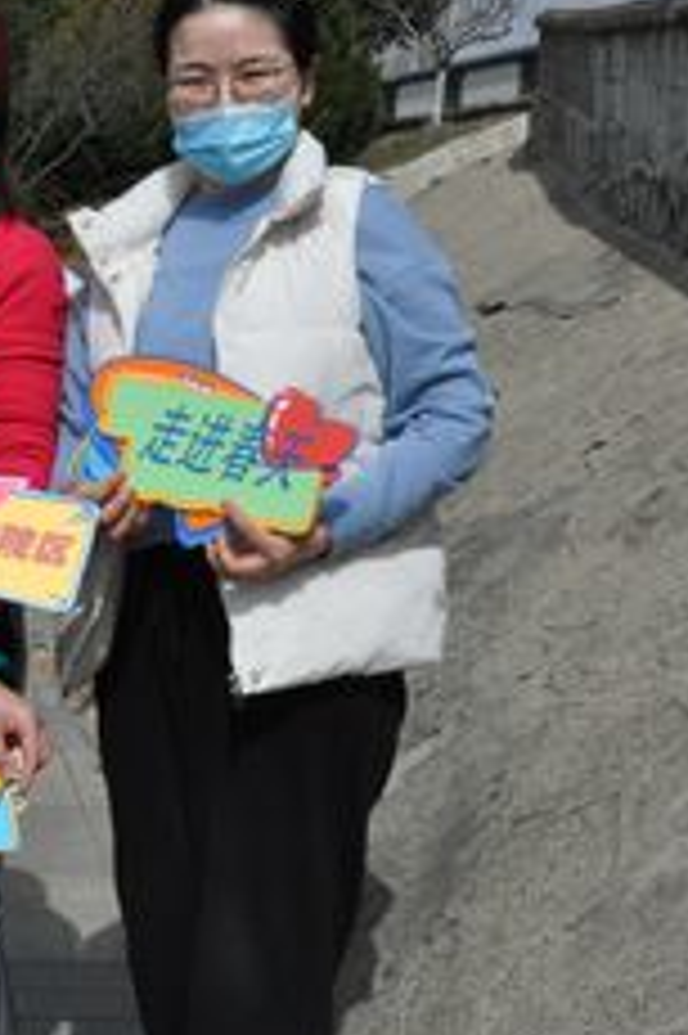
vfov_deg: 30.0
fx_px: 1923
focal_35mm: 67
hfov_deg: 19.3
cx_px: -108
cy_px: 436
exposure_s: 1/400
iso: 800
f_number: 20
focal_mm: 24
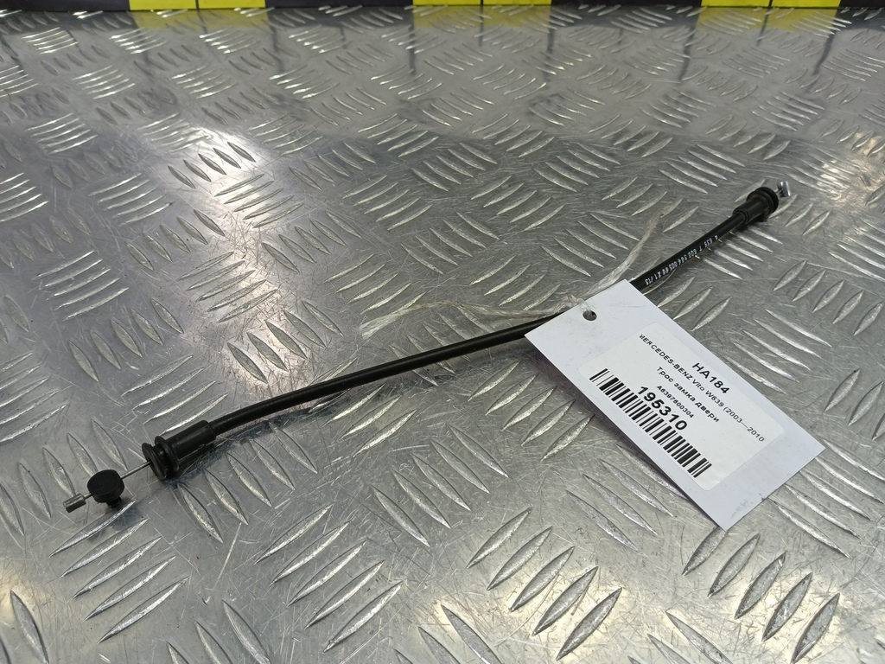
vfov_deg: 58.9
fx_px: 588
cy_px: 332
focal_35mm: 23
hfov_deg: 73.9
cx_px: 442
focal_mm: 4.11
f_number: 1.6
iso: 93
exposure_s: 1/50
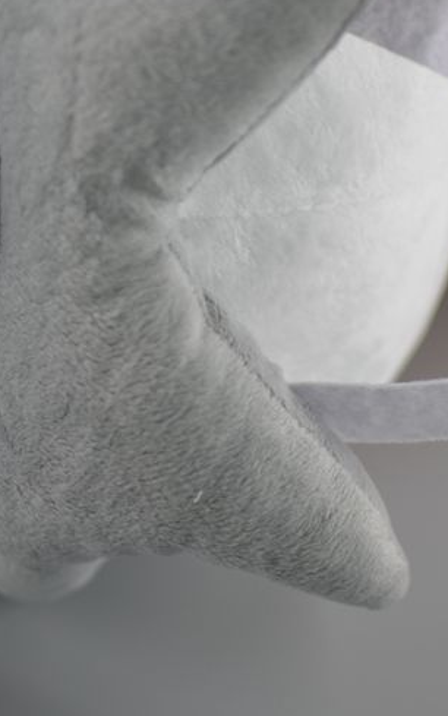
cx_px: 313
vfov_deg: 18.8
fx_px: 2128
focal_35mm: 109
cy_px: 105
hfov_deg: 12.0
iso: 100
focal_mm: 35
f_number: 1.8
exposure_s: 1/500
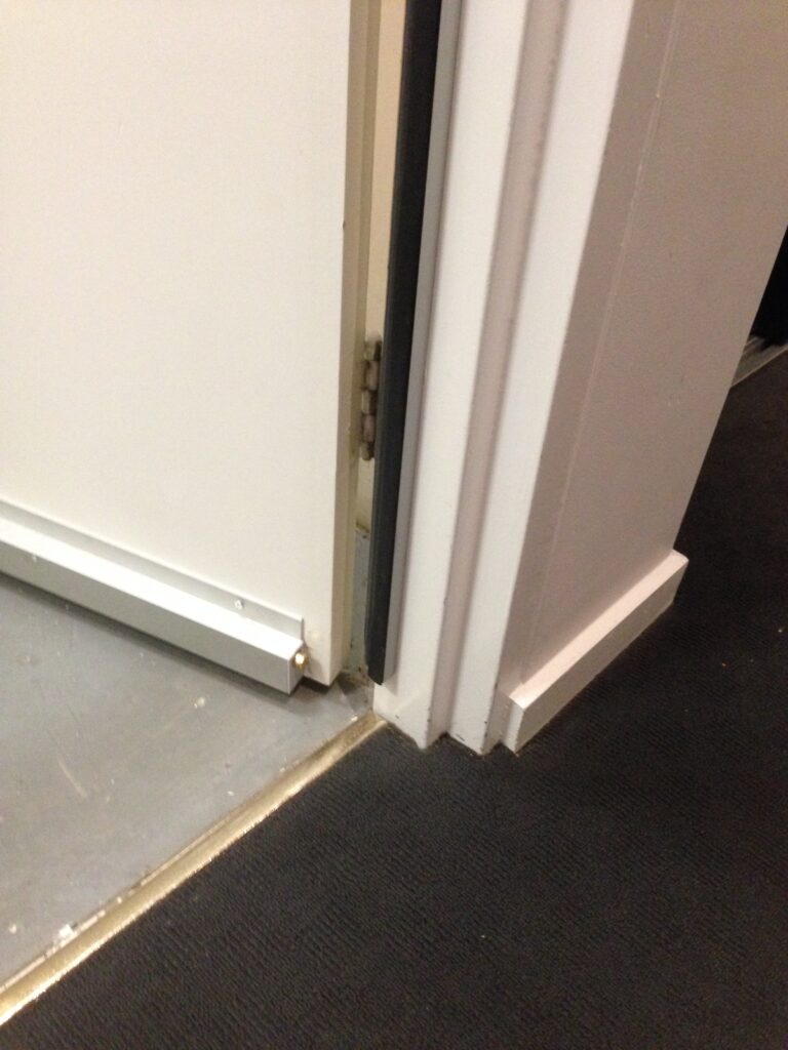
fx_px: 1002
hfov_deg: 42.9
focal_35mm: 33
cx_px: 394
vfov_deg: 55.4
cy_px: 525
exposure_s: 1/15
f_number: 2.4
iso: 400
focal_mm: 4.12
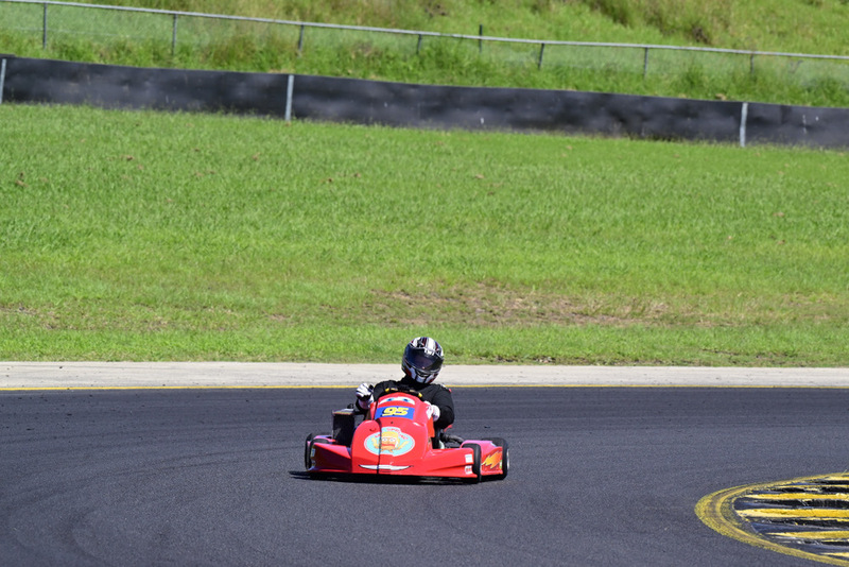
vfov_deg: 3.6
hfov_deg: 5.4
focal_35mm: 380
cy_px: 284
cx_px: 424
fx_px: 8964
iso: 500
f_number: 11
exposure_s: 1/640
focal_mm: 380
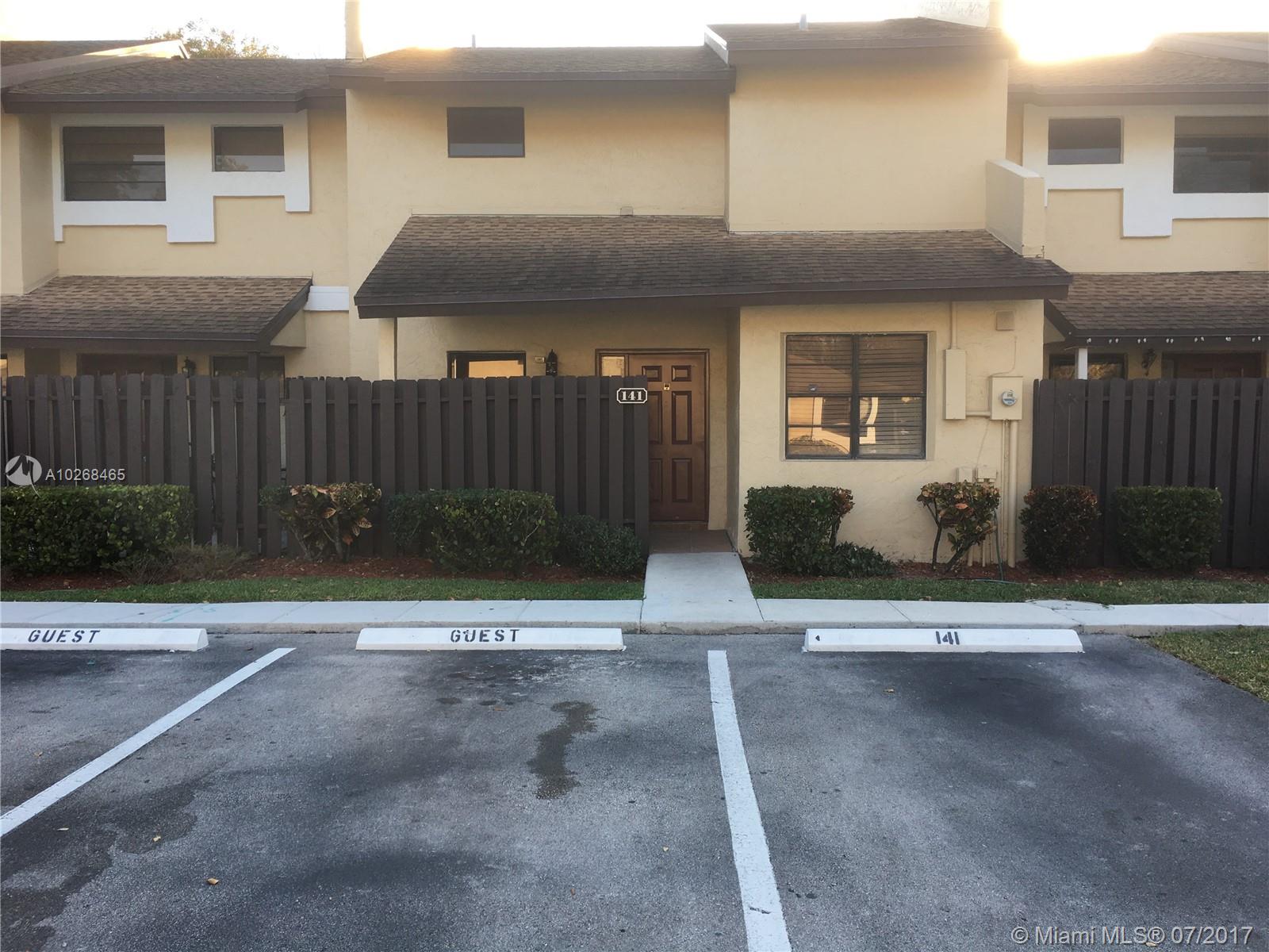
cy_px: 476
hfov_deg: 61.7
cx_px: 634
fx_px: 1063
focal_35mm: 29
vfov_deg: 48.2
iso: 25
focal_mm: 4.15
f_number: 2.2
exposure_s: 1/185
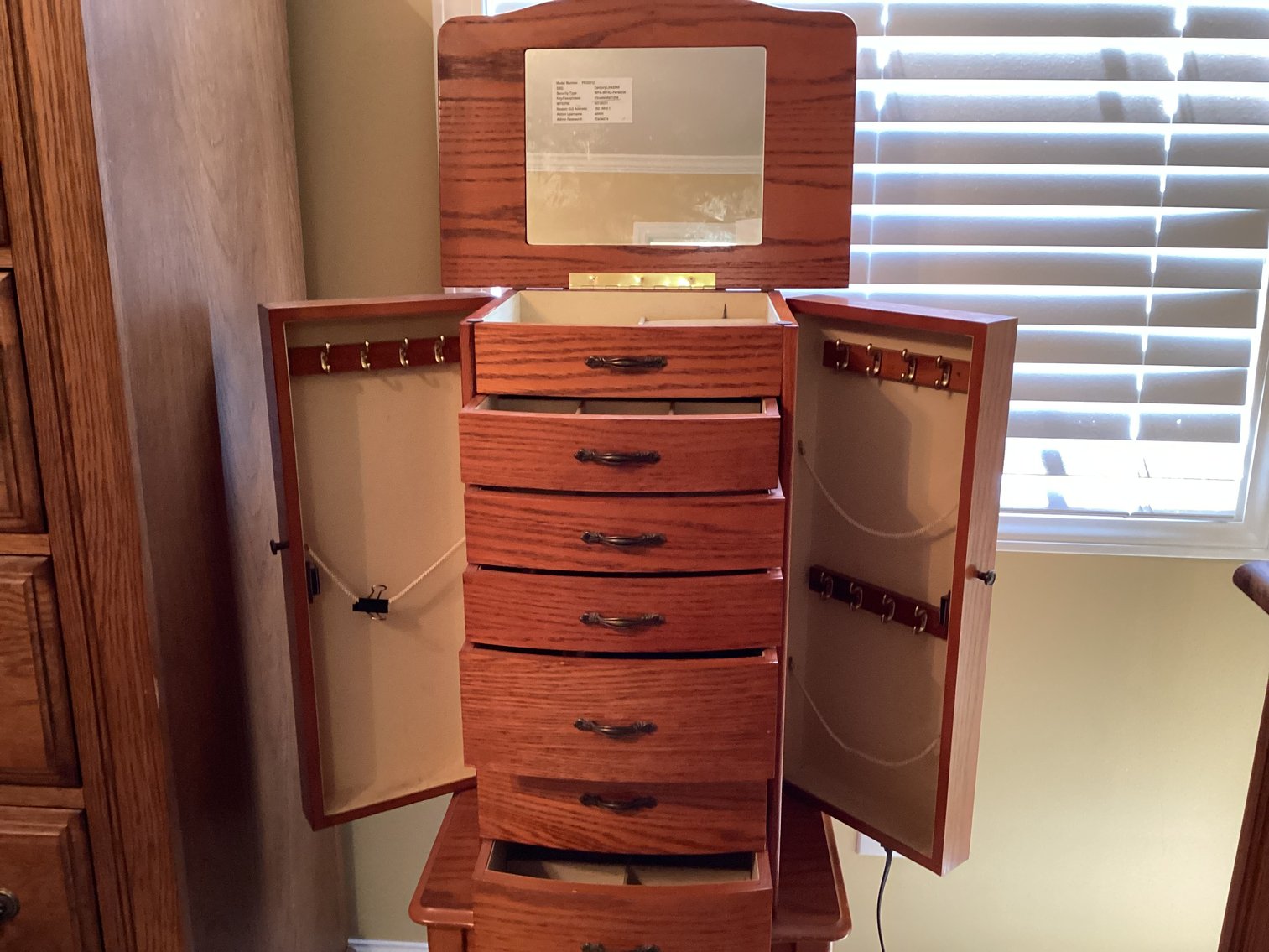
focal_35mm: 31
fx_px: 1137
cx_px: 634
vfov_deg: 45.4
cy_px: 476
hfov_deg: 58.3
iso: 320
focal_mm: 3.3
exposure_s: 1/40
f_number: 2.4
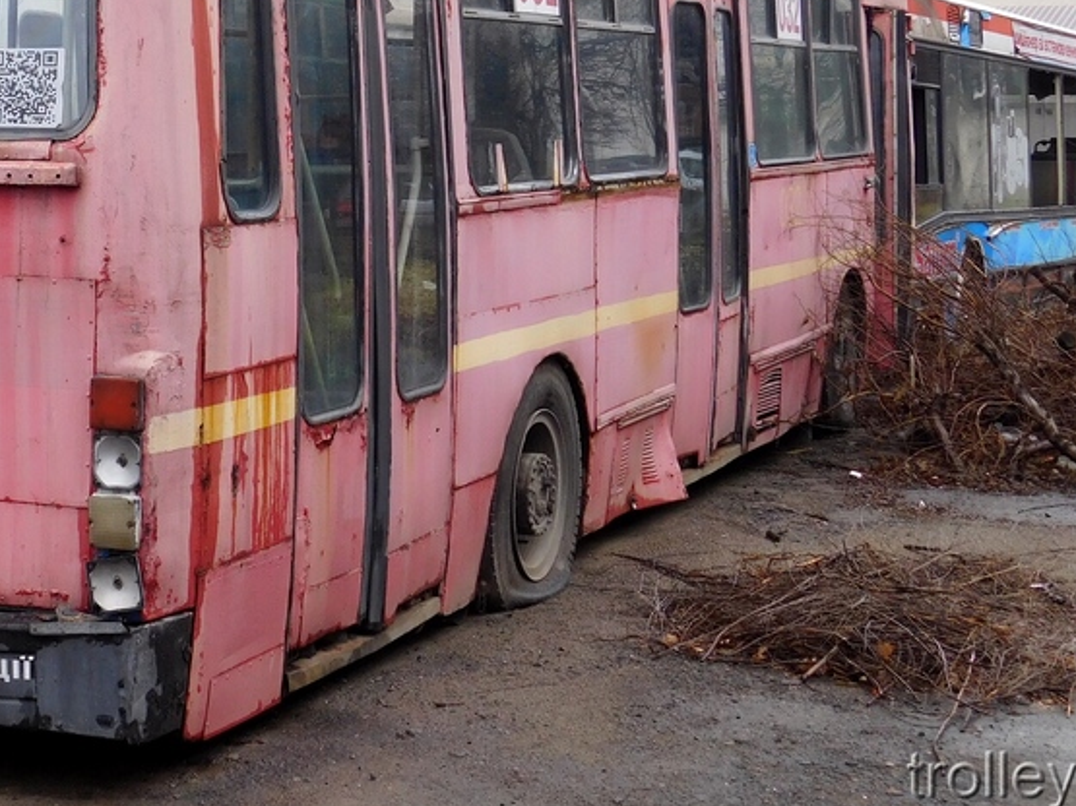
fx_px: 2579
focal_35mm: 83
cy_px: 130
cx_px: 140
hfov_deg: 23.1
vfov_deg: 17.6
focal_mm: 8
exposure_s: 1/80
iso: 125
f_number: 3.7
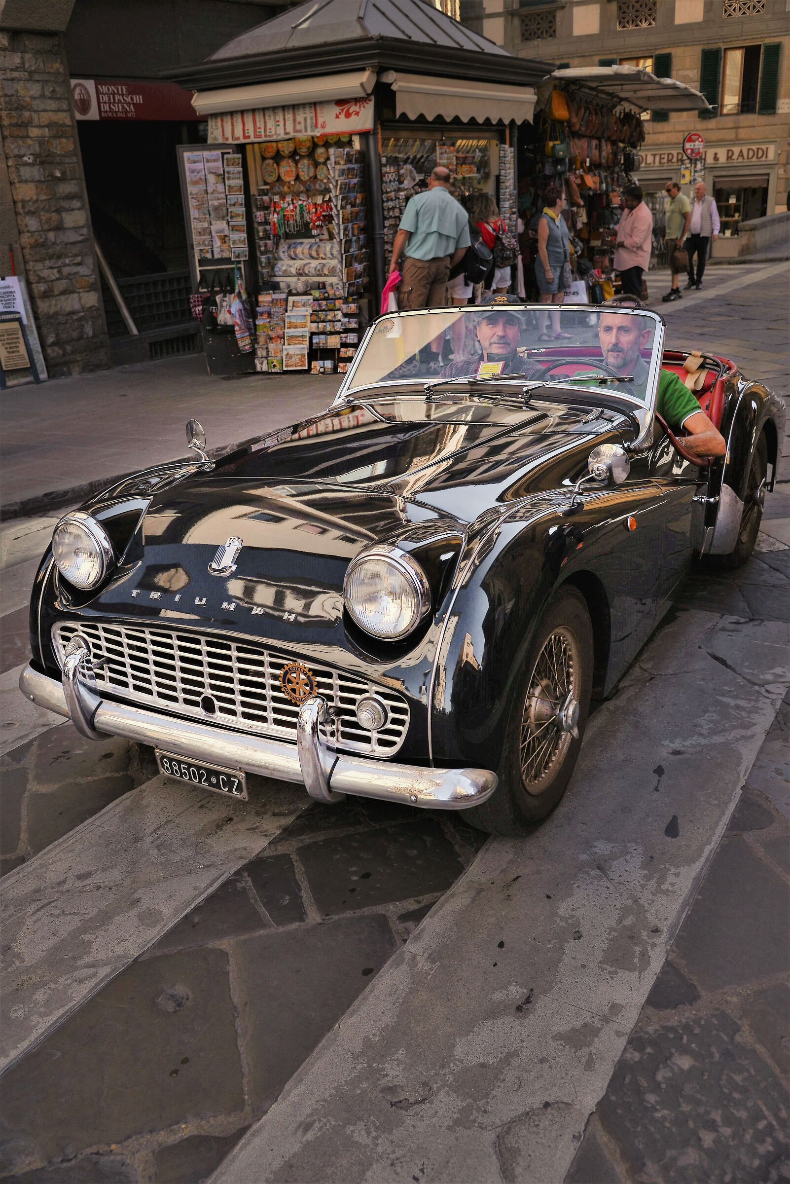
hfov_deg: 43.6
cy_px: 592
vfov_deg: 61.9
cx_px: 395
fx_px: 987
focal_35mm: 30
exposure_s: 1/1000
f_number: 5
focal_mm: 30
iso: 200
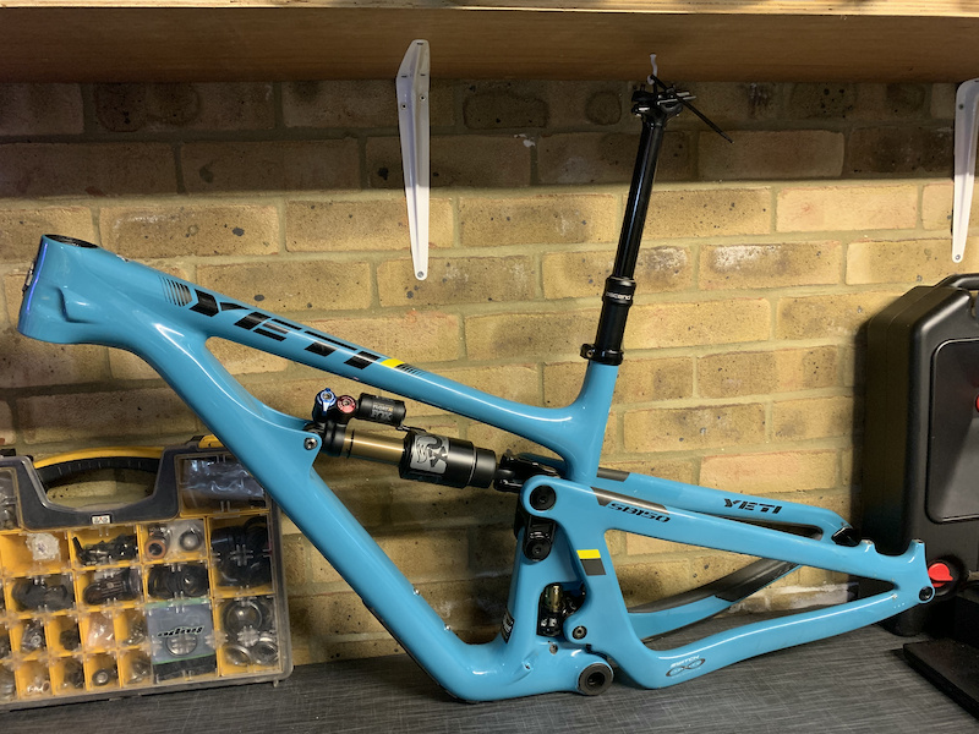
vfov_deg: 53.1
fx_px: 735
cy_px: 367
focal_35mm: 26
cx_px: 490
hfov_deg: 67.3
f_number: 1.8
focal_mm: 4.25
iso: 400
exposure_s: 1/33
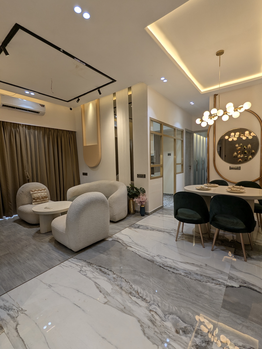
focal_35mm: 16
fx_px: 161
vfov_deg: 94.5
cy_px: 174
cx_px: 131
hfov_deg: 78.1
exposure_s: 1/100
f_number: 2.2
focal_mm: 2.35
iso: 37
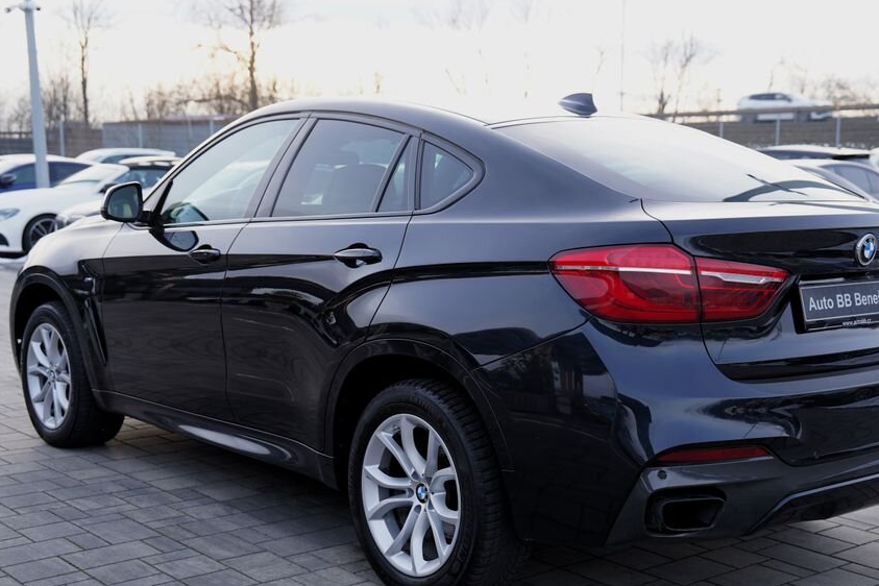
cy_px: 345
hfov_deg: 38.8
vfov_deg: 26.4
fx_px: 1245
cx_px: 507
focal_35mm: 51
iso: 100
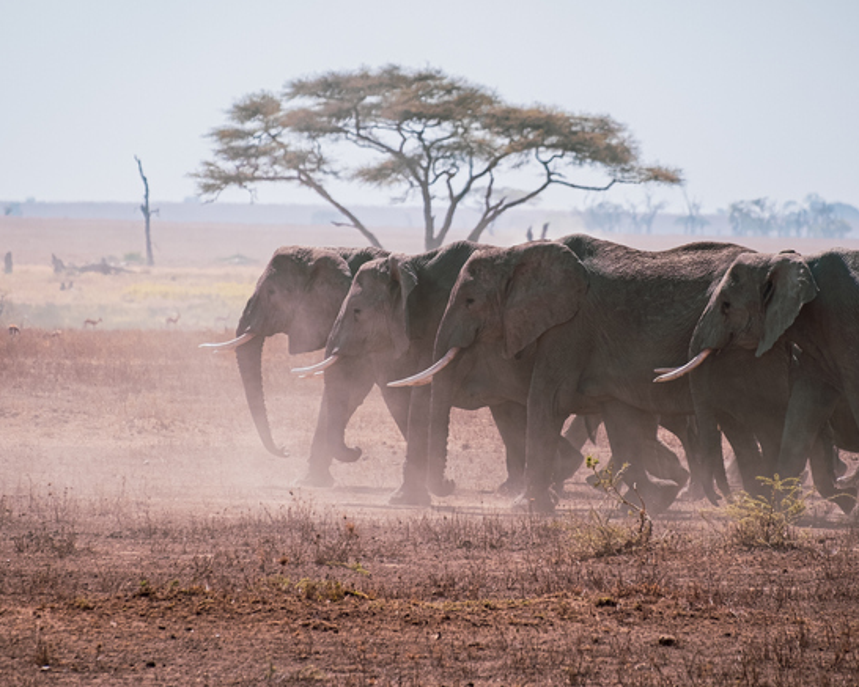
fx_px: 9485
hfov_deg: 5.2
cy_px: 318
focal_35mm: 373
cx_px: 489
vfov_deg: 4.2
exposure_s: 1/680
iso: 400
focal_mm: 200
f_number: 5.6
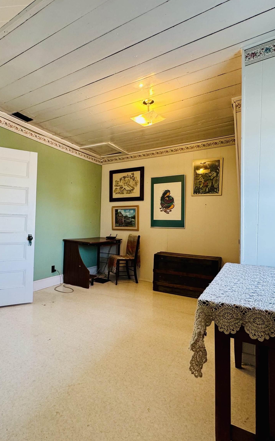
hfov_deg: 58.3
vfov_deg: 85.1
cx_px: 91
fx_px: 240
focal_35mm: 20
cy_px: 222
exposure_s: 1/60
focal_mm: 2.22
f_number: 2.2
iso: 160
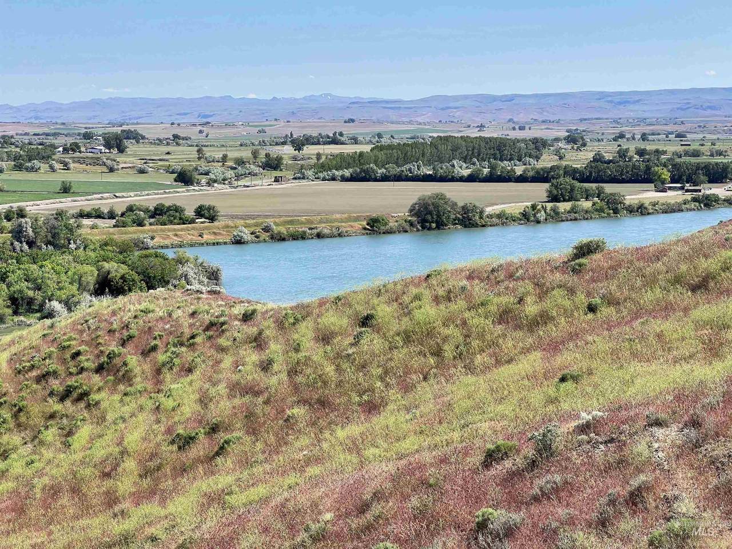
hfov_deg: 25.3
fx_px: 1628
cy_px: 274
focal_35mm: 77
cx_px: 366
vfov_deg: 19.1
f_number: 2.8
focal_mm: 9
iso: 32
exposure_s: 1/791
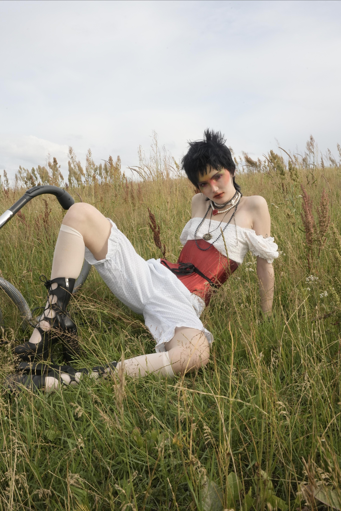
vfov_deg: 48.5
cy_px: 256
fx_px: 568
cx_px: 170
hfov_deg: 33.4
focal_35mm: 40
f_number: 22
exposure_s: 1/160
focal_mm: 40
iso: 1000
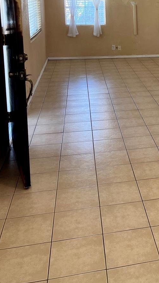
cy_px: 63
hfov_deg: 23.4
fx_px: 360
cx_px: 174
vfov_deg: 41.3
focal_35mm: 48
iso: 64
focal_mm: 5.7
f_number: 1.5
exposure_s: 1/60
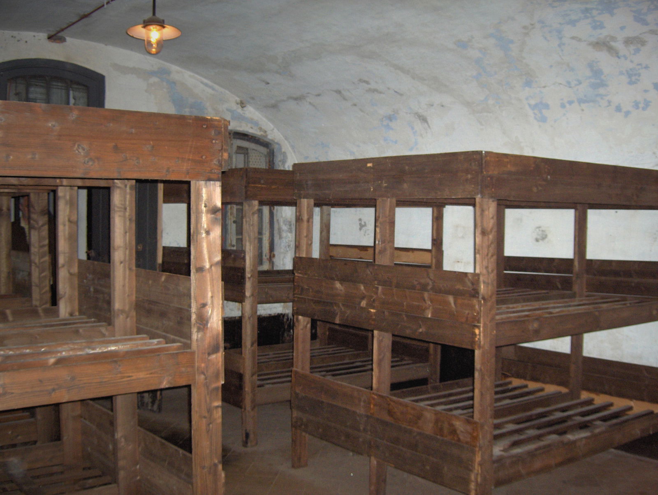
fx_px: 742
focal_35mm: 39
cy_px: 248
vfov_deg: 36.9
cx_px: 329
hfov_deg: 47.8
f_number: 2.8
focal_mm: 8
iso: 162
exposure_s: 1/60
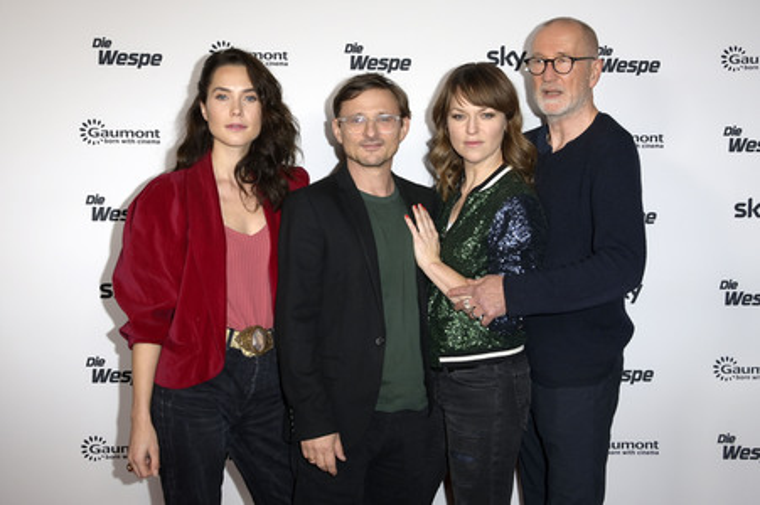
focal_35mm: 42
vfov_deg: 31.8
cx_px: 380
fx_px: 886
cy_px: 252
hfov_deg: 46.4
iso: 400
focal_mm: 42
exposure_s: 1/250
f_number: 5.6
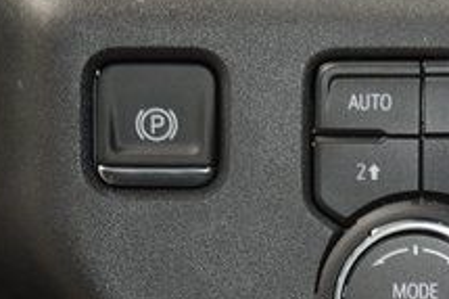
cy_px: 183
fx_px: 3901
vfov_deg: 4.4
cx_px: 472
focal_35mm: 313
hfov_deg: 6.6
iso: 1600
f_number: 4.5
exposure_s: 1/40
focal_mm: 70
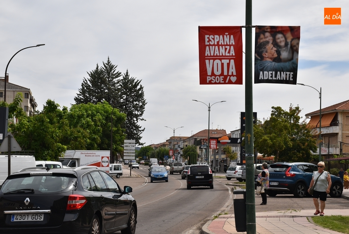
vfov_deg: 18.2
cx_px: 174
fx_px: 728
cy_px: 117
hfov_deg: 27.0
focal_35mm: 75
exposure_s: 1/400
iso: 200
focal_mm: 50
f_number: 10
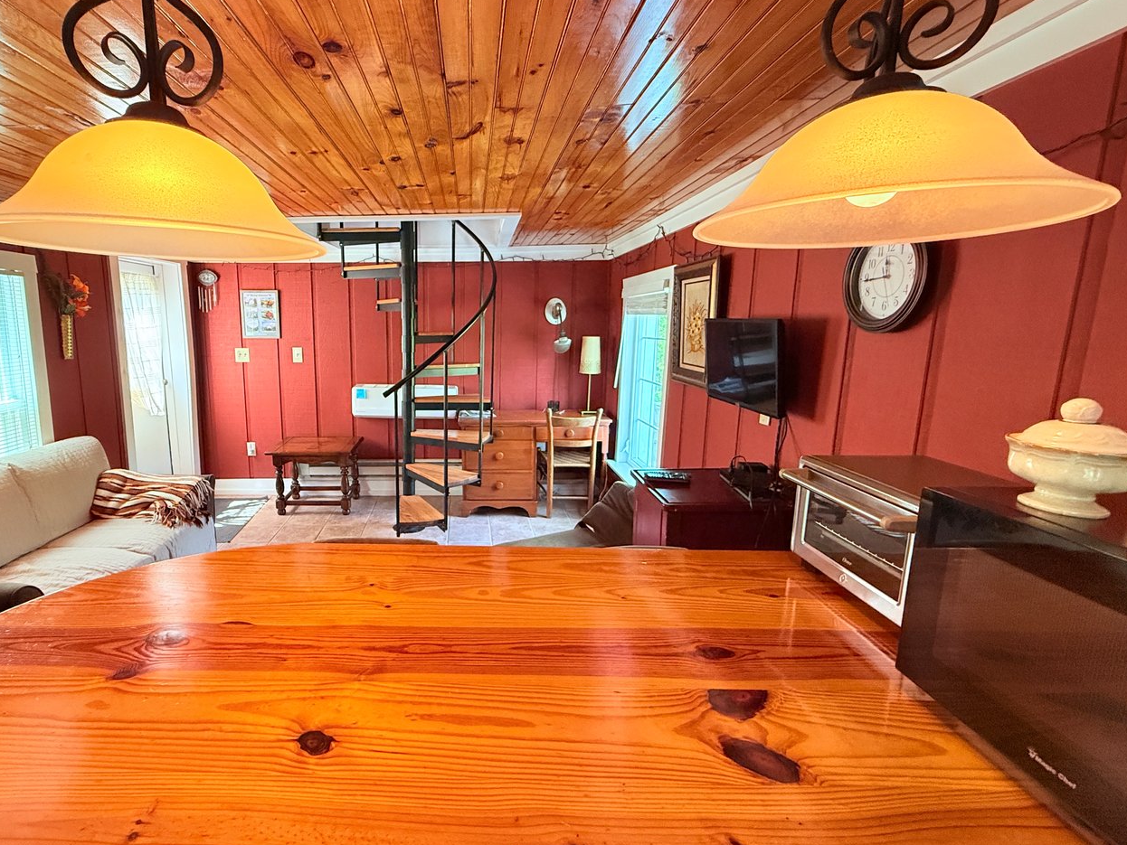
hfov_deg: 90.1
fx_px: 554
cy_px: 414
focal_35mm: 17
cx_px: 464
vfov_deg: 74.7
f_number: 2.2
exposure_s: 1/120
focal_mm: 2.22
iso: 500
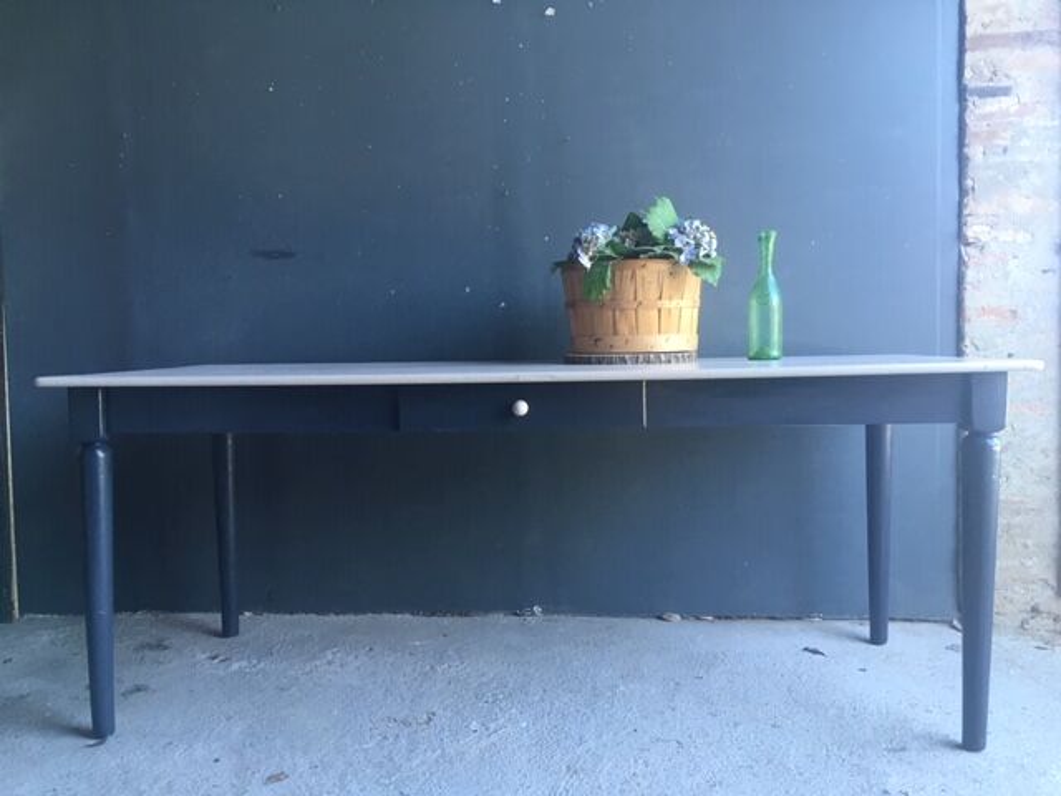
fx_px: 889
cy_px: 398
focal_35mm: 29
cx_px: 530
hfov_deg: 61.7
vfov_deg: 48.2
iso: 50
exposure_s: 1/33
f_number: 2.2
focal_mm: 4.15
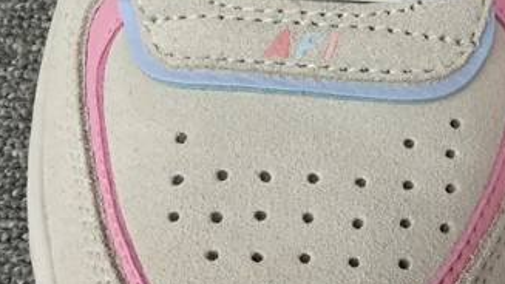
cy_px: 183
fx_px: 1245
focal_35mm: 93
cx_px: 539
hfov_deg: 21.8
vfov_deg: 13.0
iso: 25
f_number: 2.4
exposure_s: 1/207
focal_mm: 3.3
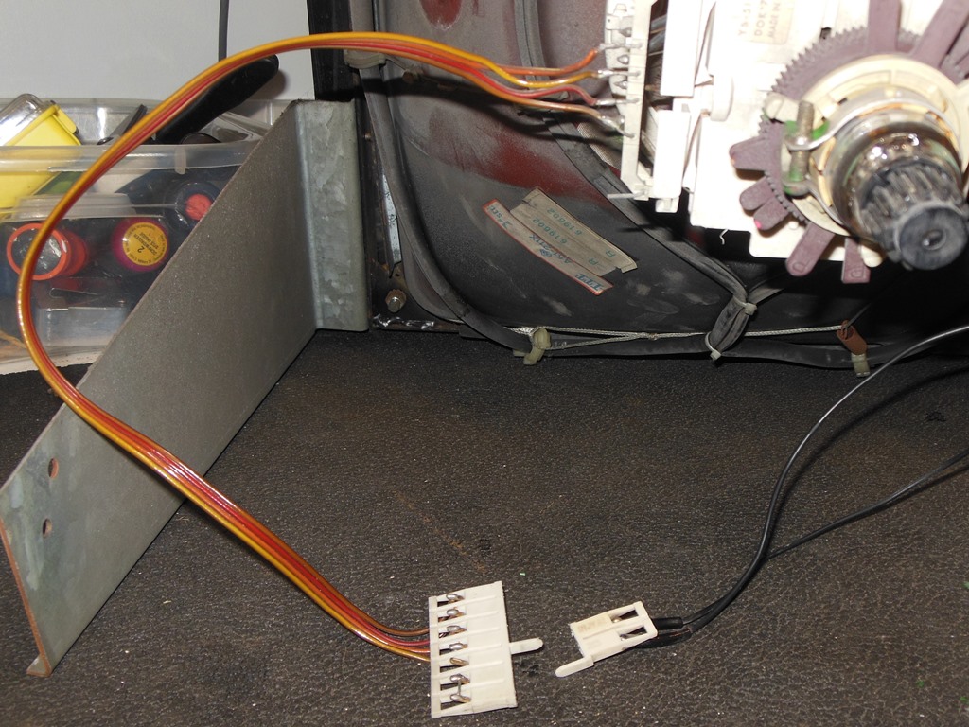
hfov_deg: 55.4
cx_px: 484
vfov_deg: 42.9
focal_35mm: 33
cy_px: 364
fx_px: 924
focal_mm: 6
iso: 125
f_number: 3.5
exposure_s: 1/30
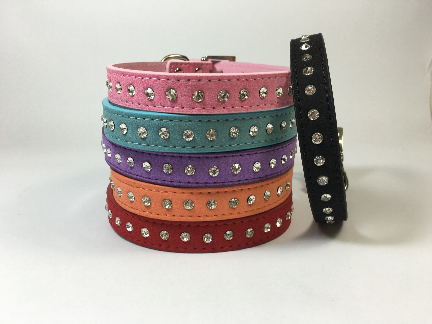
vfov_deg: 48.2
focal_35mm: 29
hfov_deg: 61.7
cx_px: 216
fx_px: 362
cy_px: 162
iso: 25
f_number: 2.2
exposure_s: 1/60
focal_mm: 4.15
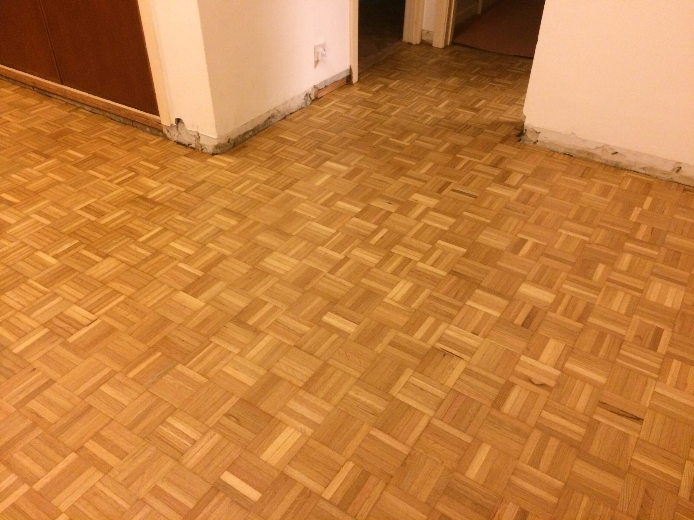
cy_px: 260
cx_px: 347
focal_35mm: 29
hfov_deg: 61.7
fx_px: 581
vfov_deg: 48.2
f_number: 2.2
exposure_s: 1/17
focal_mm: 4.15
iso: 320
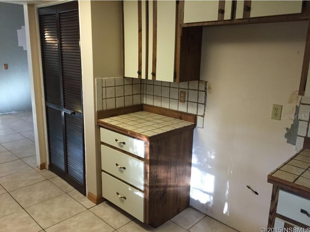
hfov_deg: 61.7
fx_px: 260
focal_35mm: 29
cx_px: 155
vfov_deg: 48.2
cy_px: 116
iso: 160
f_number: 2.2
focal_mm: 4.15
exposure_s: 1/30
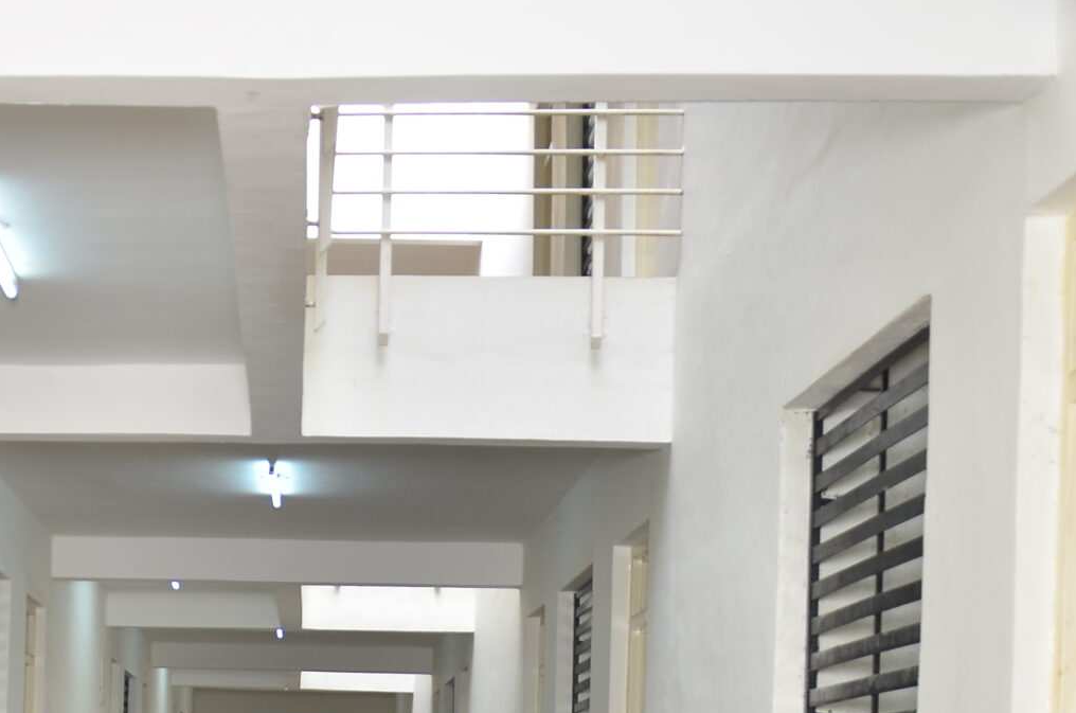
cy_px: 861
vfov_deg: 18.8
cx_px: 66
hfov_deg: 28.3
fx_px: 2028
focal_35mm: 68
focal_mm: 18
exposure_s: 1/50
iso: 100
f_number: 3.5
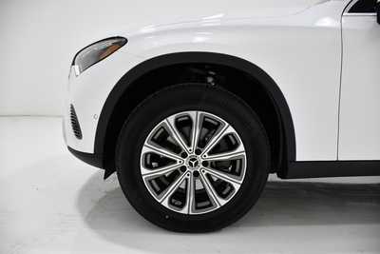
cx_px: 190
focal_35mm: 27
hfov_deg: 67.4
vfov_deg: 48.0
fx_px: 285
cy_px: 127
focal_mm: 18
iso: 800
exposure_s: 1/160
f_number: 3.5
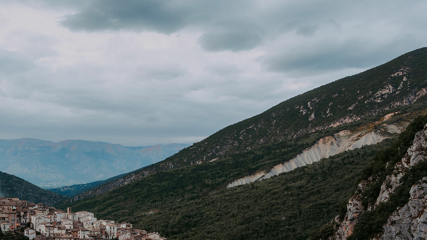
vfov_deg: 25.6
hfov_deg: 43.7
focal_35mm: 45
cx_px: 96
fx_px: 509
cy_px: 221
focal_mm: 24
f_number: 13
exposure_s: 1
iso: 100
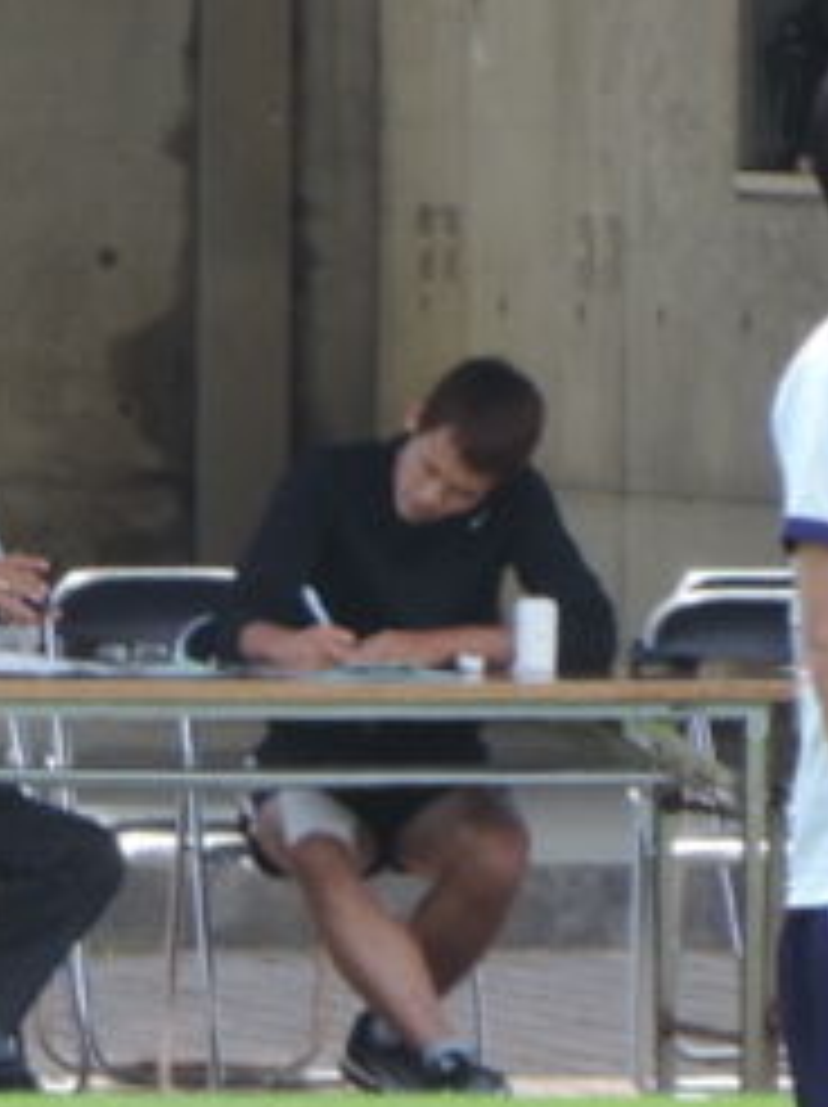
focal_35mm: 1789
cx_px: -171
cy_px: 580
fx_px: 57155
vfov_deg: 1.1
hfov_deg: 0.8
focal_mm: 98.1
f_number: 4.9
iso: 140
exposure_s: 1/250
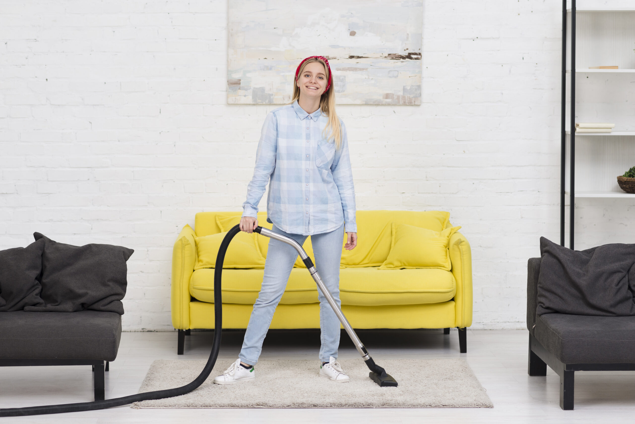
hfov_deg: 23.9
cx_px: 318
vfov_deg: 16.1
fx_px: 1500
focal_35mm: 85
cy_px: 212
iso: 250
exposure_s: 1/160
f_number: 3.5
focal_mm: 85
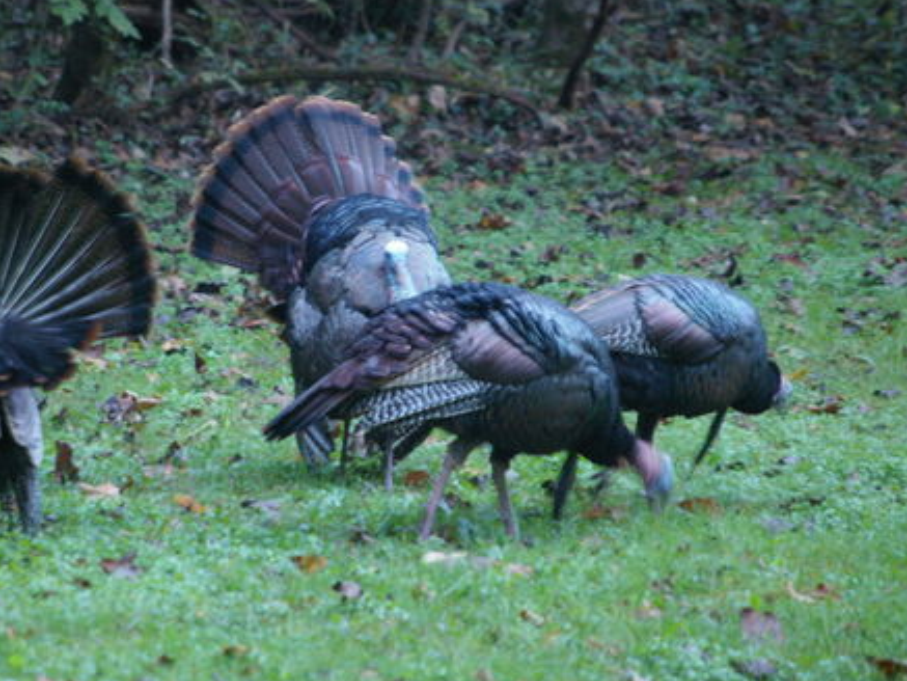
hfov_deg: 5.2
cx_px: 295
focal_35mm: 380
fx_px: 9959
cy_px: 251
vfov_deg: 3.9
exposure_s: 1/20
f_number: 5.6
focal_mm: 180
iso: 800
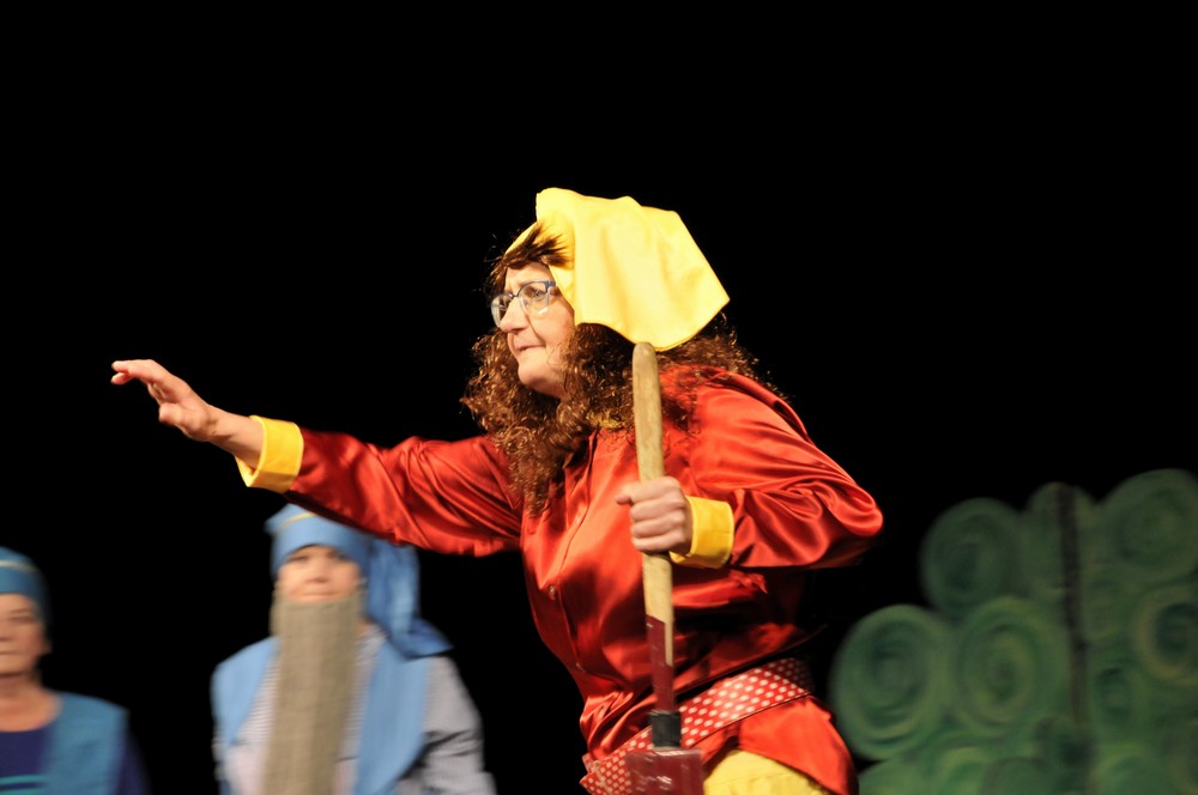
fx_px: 5234
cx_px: 599
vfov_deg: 8.7
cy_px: 398
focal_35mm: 158
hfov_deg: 13.1
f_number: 5.6
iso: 1100
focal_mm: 105
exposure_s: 1/30
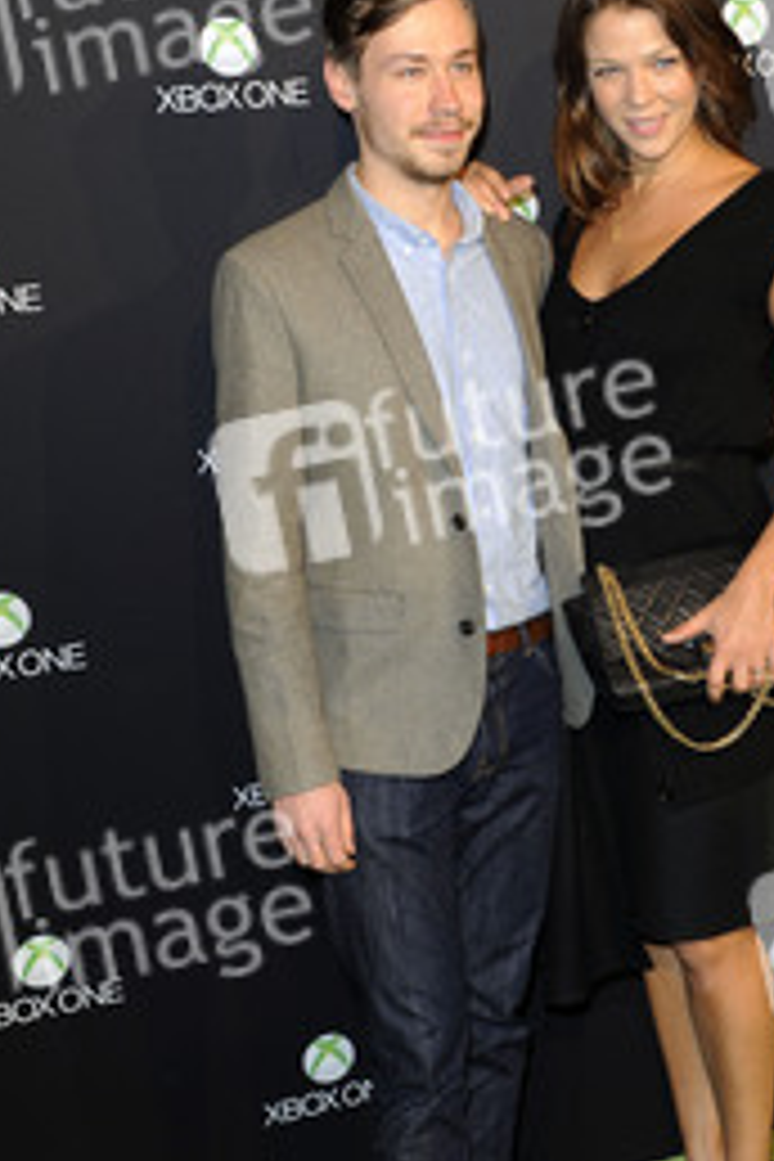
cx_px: 574
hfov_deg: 21.7
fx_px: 1999
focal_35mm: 62
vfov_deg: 32.3
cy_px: 693
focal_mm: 40
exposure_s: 1/125
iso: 1000
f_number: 5.6
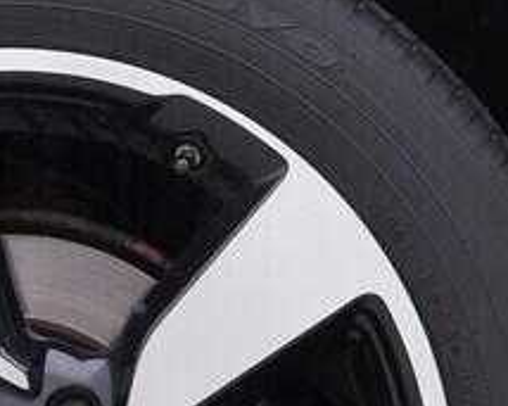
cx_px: -43
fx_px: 2435
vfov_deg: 9.5
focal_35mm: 162
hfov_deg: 11.7
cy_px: 386
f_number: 4
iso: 125
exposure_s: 1/60
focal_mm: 24
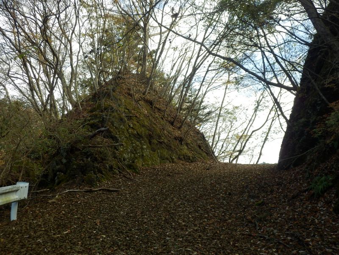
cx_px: 170
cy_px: 128
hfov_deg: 50.1
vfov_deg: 38.7
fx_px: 362
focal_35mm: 37
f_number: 3.9
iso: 80
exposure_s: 1/125
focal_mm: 6.6
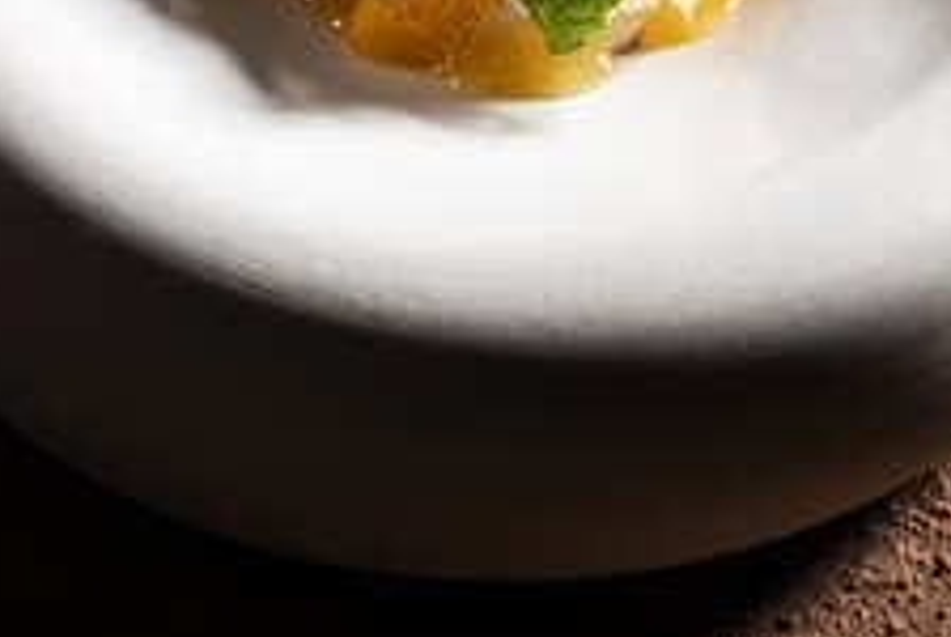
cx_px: 509
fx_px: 3624
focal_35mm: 137
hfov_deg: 14.9
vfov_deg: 9.9
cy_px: -57
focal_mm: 48
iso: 100
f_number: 20
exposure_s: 1/125
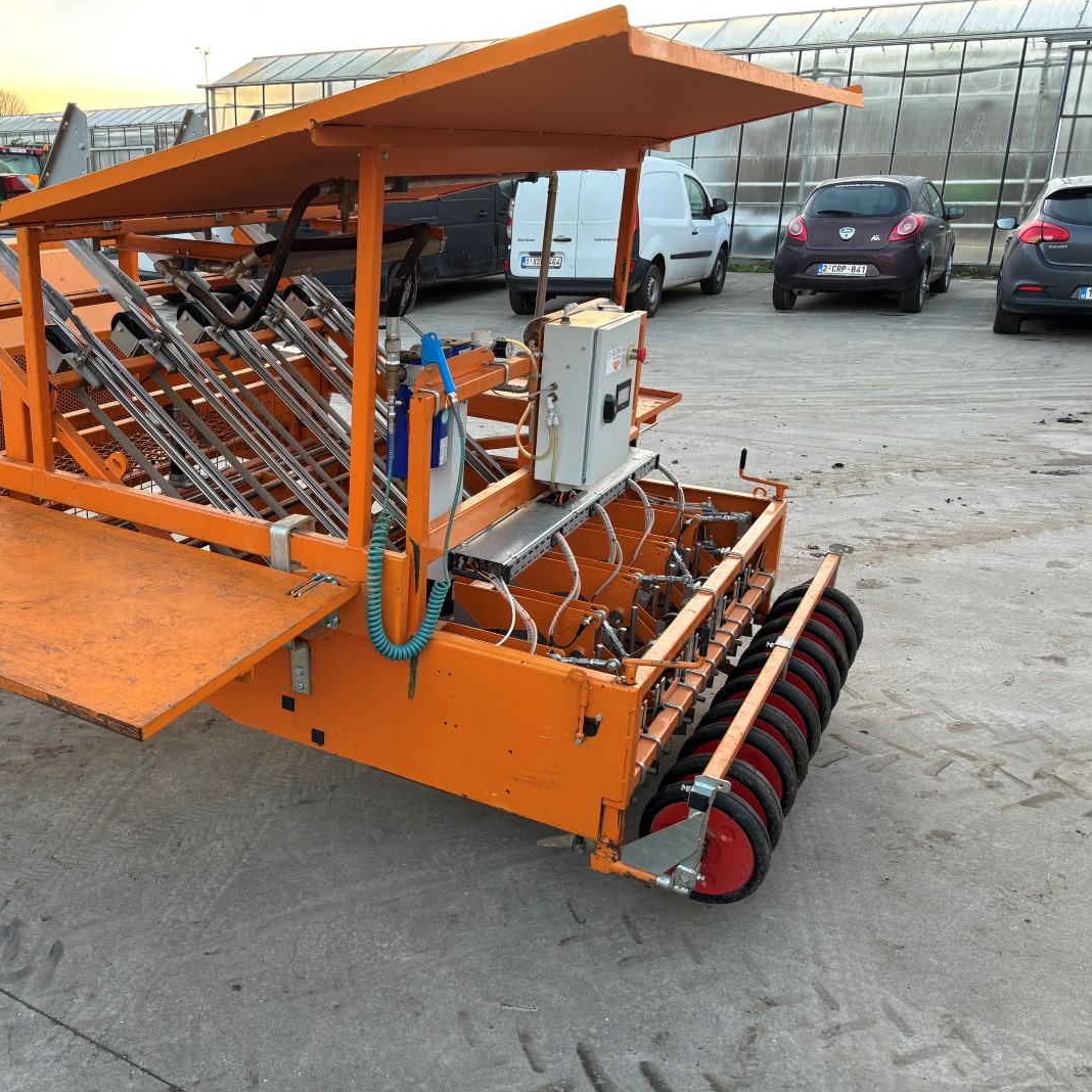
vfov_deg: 52.5
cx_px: 357
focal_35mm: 31
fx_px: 1106
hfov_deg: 51.5
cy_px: 549
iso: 64
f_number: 1.6
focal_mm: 5.96
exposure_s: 1/121
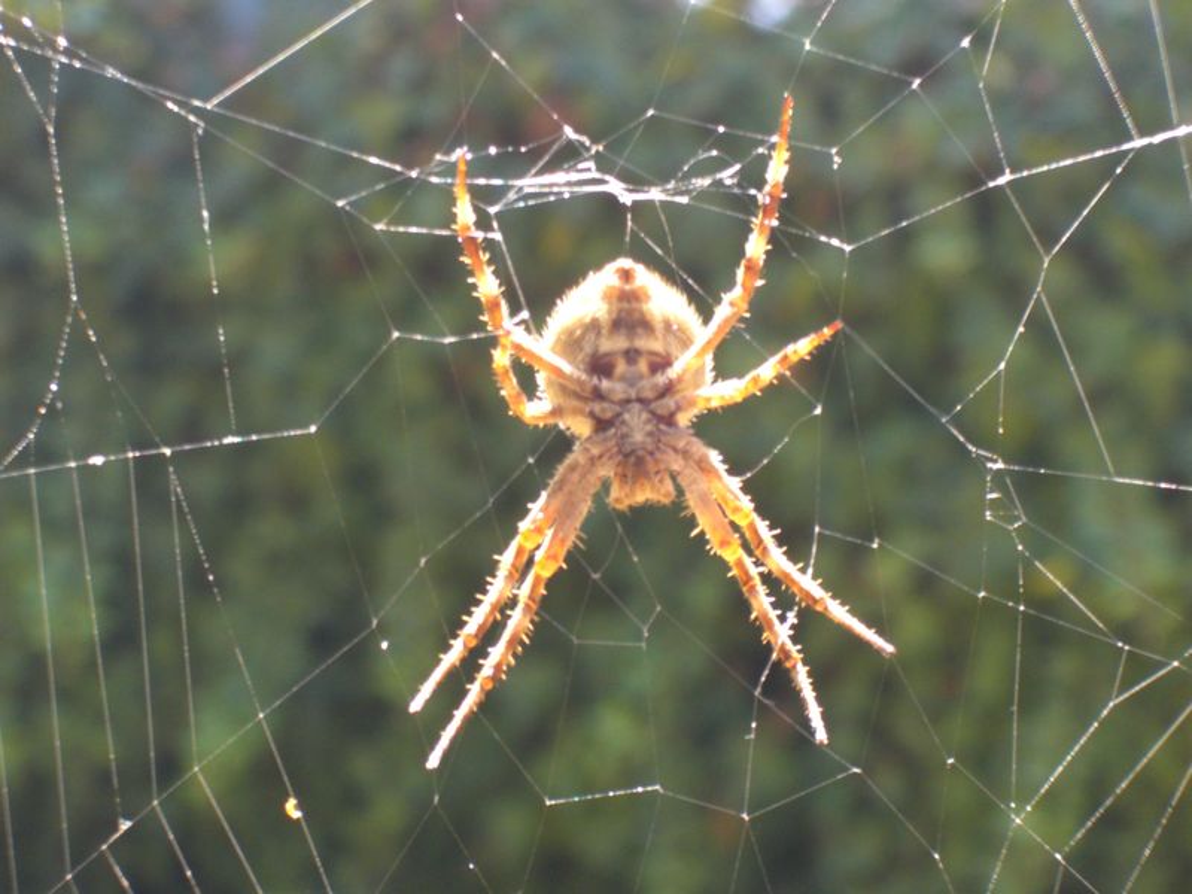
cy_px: 447
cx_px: 596
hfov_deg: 17.3
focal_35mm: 114
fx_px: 3926
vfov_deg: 13.0
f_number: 5.4
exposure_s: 1/60
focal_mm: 18.9
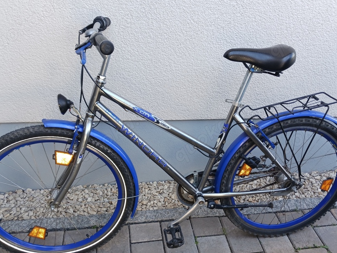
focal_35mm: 33
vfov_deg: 42.9
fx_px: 321
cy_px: 137
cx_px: 169
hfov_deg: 55.3
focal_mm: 4
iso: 64
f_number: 1.8
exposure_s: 1/50
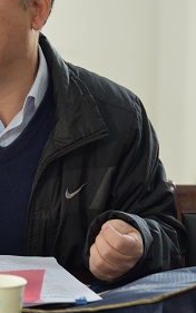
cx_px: -20
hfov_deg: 7.1
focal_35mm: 185
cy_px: 104
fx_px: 1579
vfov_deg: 11.3
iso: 500
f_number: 4
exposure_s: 1/30
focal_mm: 85
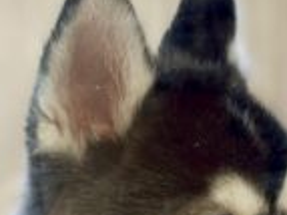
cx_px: 96
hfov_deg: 9.2
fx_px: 1781
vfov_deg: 6.7
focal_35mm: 215
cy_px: 406
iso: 80
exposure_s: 1/195
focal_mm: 6.86
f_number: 1.78
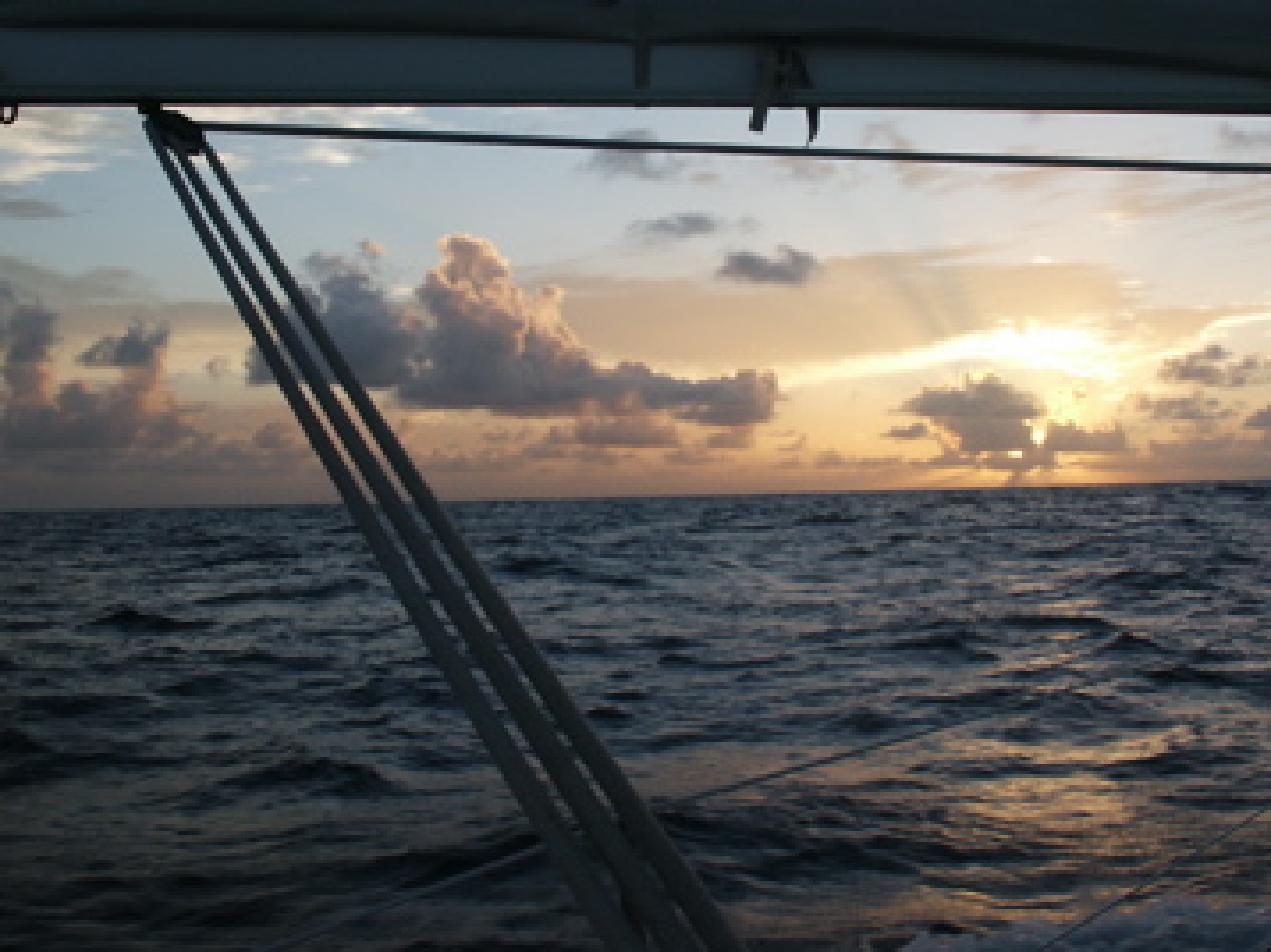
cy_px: 403
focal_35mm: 44
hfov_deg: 42.8
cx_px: 749
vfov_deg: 32.8
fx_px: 1614
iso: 64
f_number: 6.7
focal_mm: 7.18
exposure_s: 1/90
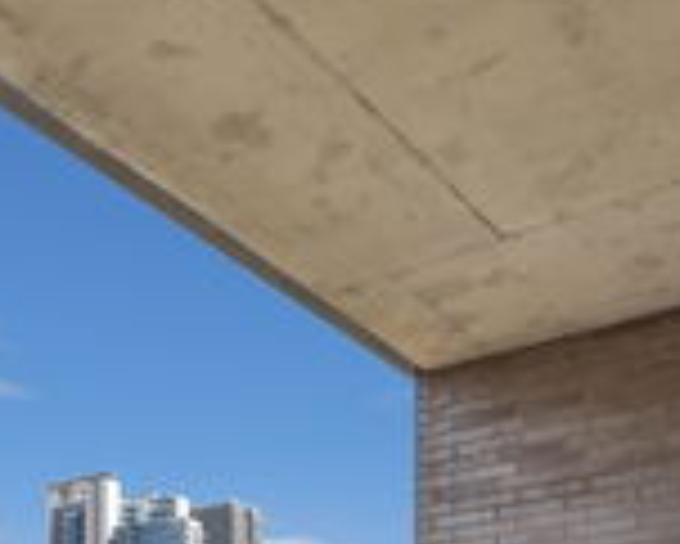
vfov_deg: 22.0
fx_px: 1148
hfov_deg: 30.8
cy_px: 825
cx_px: 14
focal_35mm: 57
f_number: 8
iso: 320
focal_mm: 16
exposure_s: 1/160
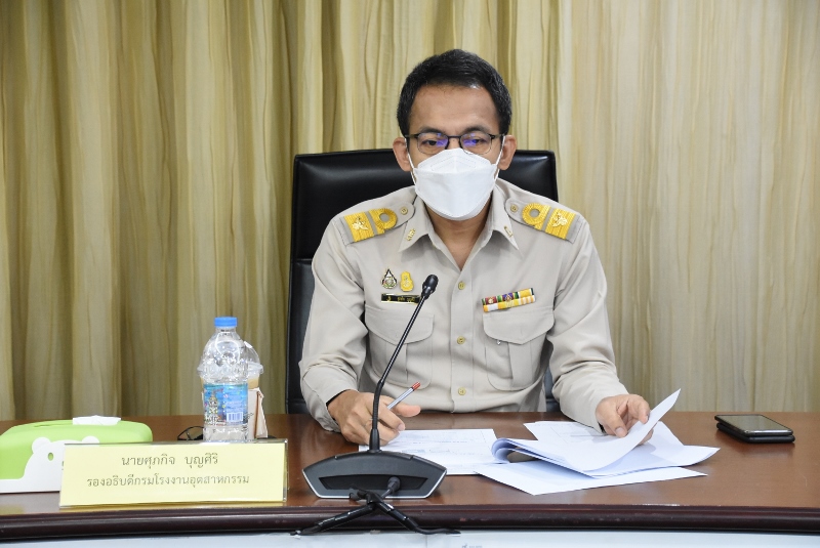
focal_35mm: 93
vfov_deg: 14.7
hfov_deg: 21.9
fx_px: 2120
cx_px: 410
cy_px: 274
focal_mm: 62
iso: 3200
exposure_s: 1/60
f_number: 5.6
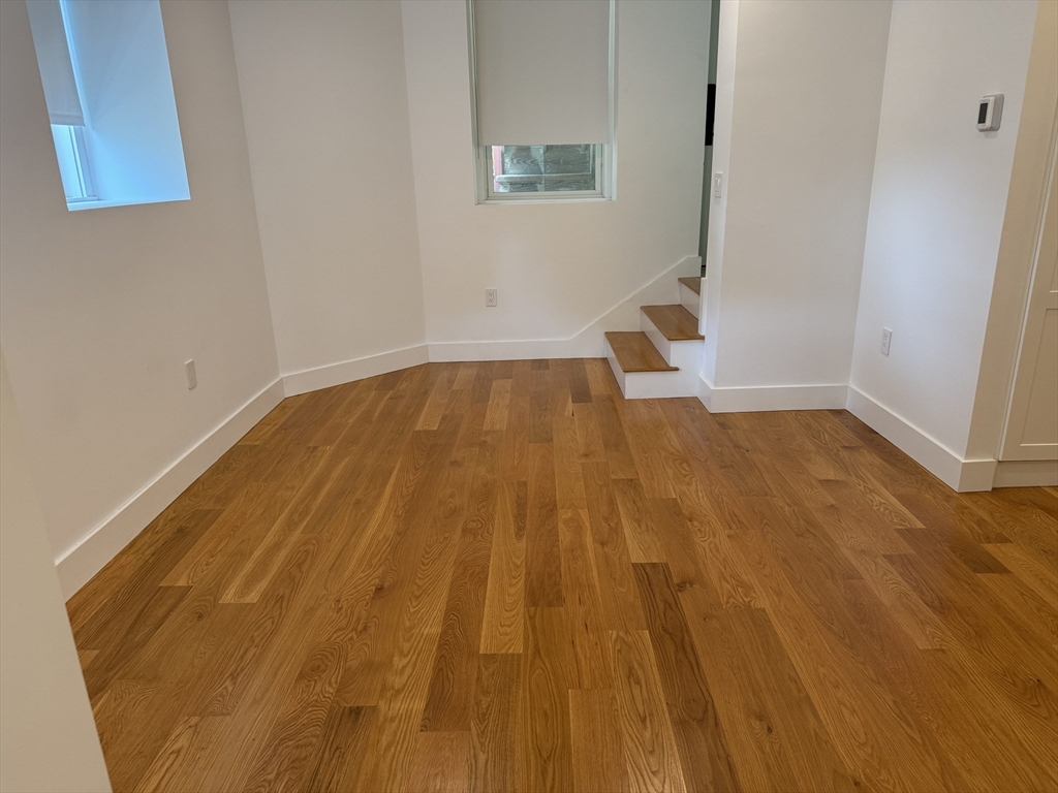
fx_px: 734
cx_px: 529
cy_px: 396
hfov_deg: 71.6
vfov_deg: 56.8
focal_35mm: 24
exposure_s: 1/60
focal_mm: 6.76
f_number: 1.78
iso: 160
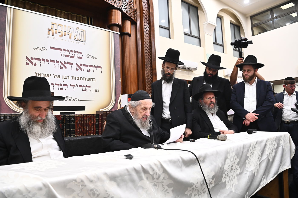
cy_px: 99
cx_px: 149
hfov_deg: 69.4
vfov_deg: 49.5
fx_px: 215
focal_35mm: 26
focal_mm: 26
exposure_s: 1/200
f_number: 5.6
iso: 3200
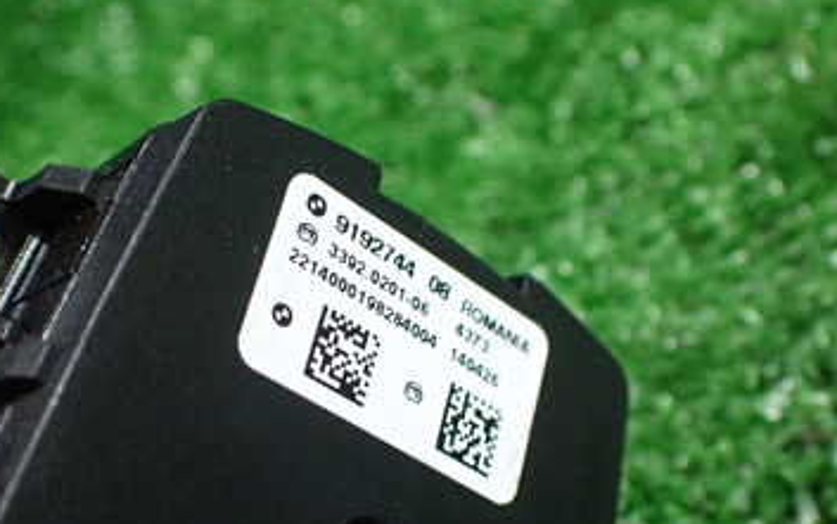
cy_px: 389
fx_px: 1232
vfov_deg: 23.8
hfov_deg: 37.4
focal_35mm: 54
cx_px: 337
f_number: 2.3
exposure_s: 1/80
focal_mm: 5.4
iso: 800
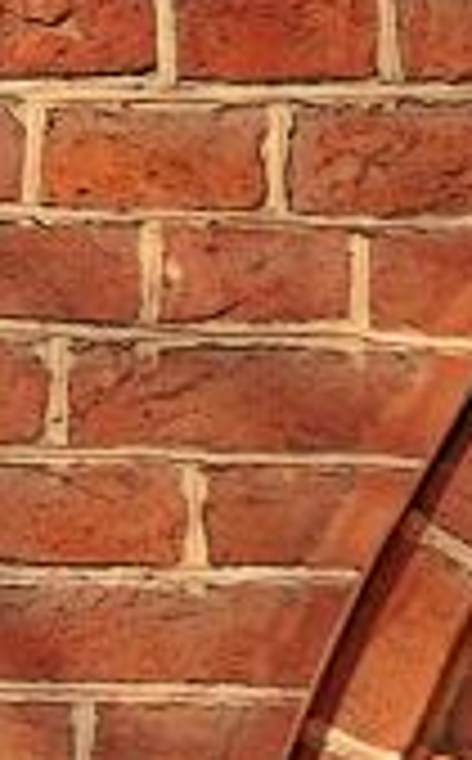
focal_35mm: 2242
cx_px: 1807
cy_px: 1947
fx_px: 46342
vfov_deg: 0.9
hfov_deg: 0.6
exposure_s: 1/200
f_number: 11
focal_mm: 190
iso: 100
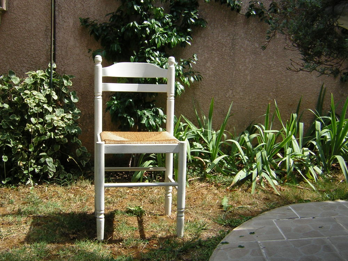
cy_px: 130
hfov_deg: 37.5
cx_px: 174
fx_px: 513
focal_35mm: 51
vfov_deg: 28.6
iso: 50
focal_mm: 6.6
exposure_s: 1/173
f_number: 6.2
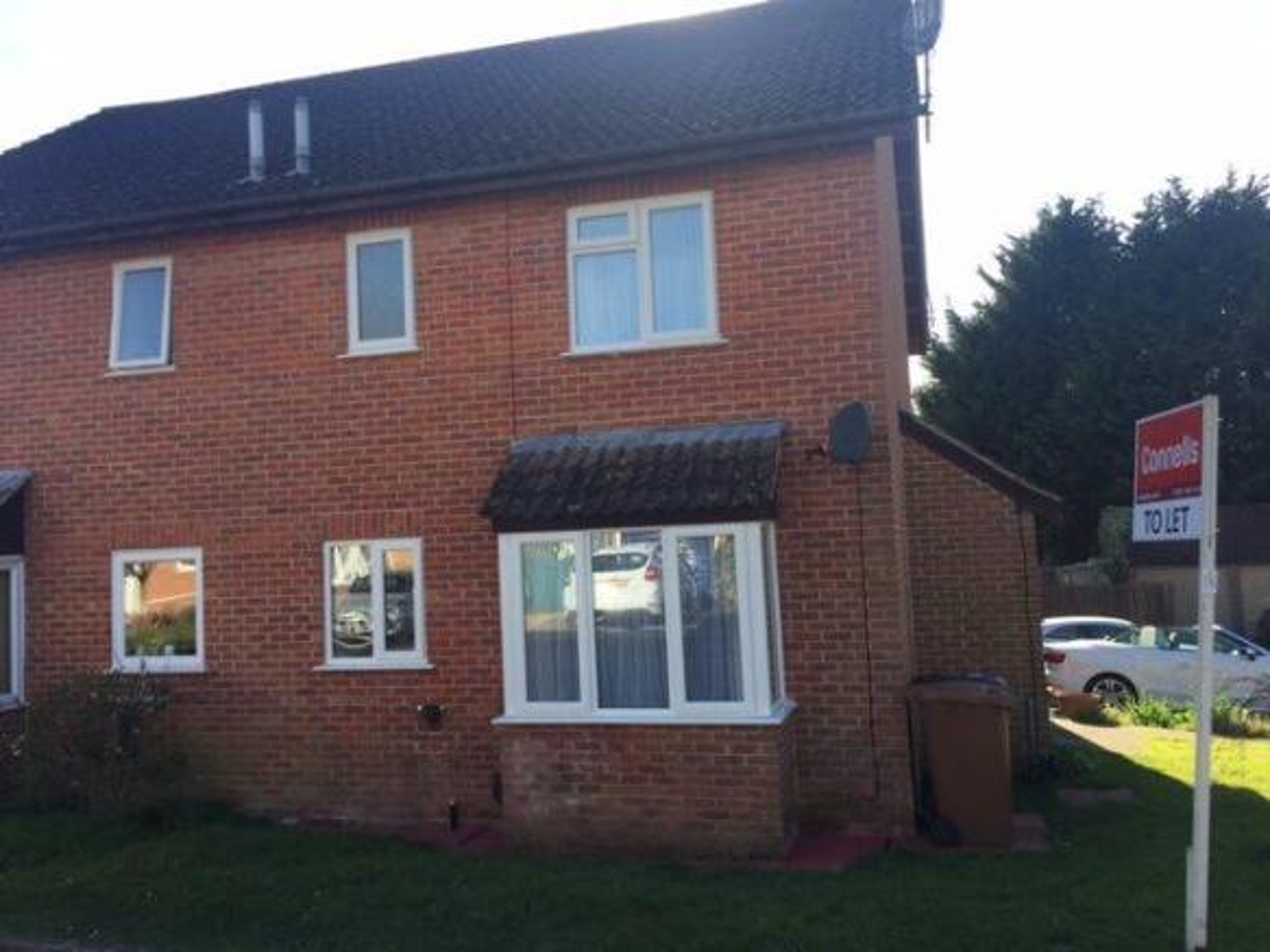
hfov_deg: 61.7
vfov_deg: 48.2
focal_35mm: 29
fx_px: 1064
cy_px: 476
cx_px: 635
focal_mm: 4.15
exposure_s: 1/488
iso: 32
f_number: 2.2
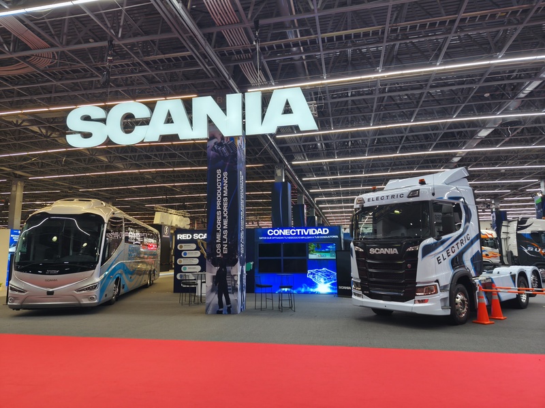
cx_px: 272
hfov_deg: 73.9
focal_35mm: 23
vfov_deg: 58.9
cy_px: 204
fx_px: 362
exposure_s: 1/60
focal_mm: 6.18
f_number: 1.65
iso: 640
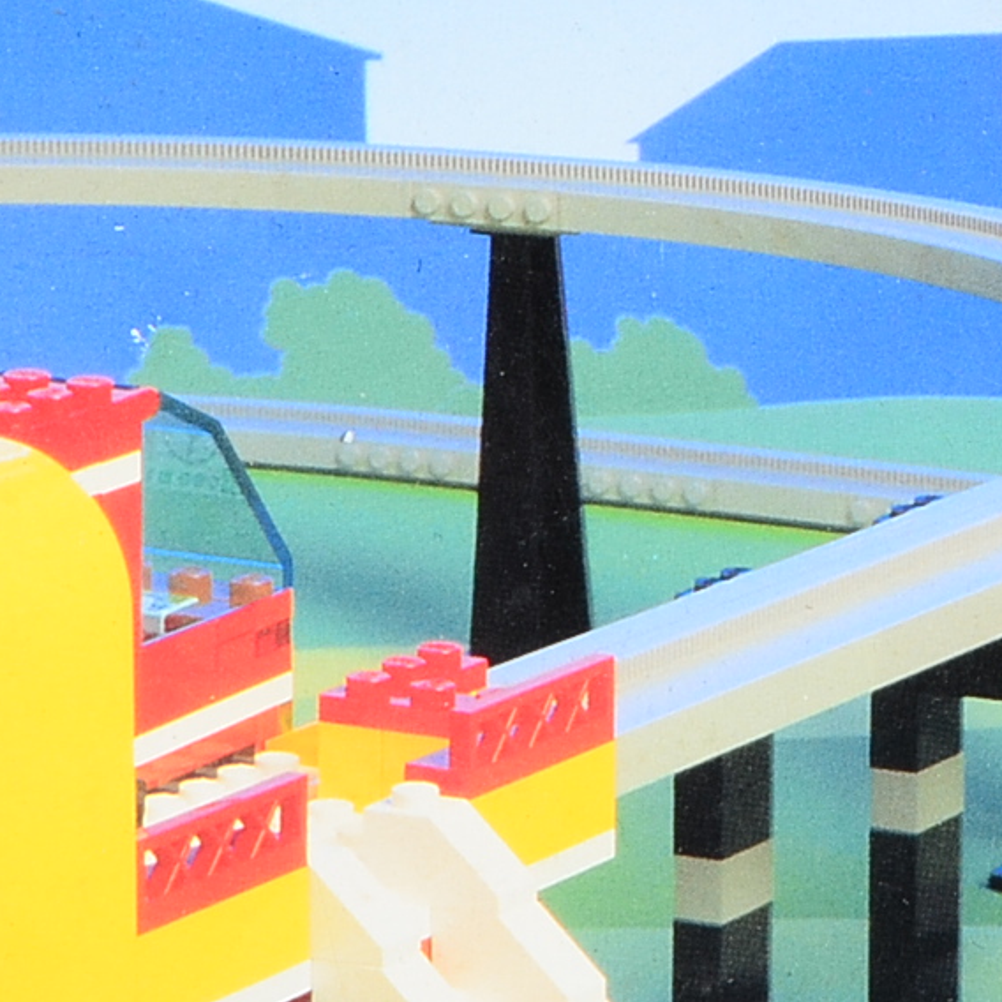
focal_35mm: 580
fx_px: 18989
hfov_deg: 3.0
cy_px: -85
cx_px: 1217
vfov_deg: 3.0
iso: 160
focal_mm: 105
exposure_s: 1/125
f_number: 16
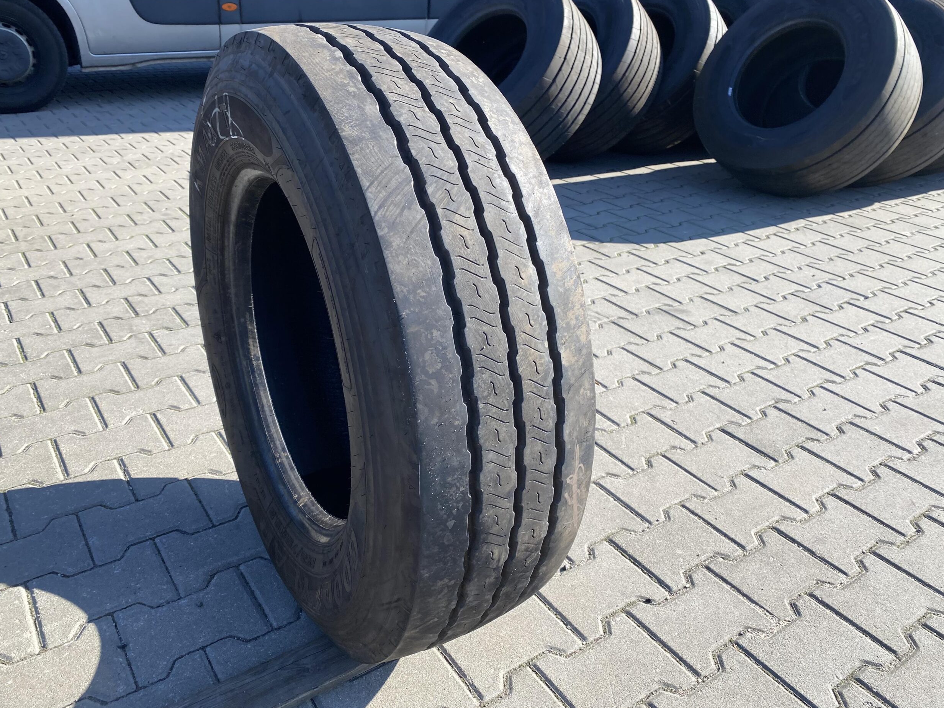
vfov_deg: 51.4
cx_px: 463
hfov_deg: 65.3
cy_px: 346
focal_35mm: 27
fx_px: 736
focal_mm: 4.25
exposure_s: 1/1007
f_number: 1.8
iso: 32
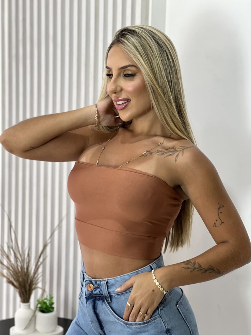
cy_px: 168
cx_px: 126
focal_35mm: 77
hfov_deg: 19.1
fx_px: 744
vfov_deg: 25.3
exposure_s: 1/120
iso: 125
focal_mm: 9
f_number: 2.8
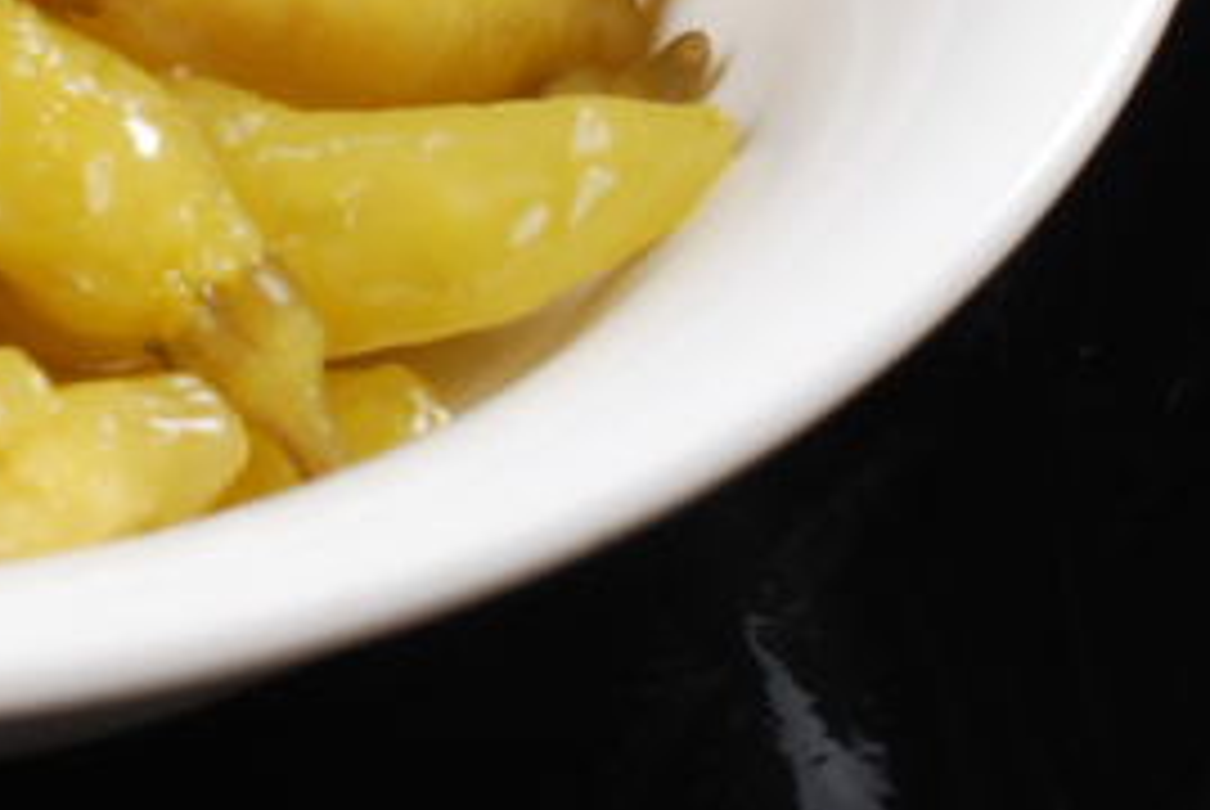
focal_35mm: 285
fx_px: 9589
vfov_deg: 4.8
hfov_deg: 7.1
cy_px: -241
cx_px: -360
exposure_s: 1/125
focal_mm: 50
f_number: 13
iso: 100
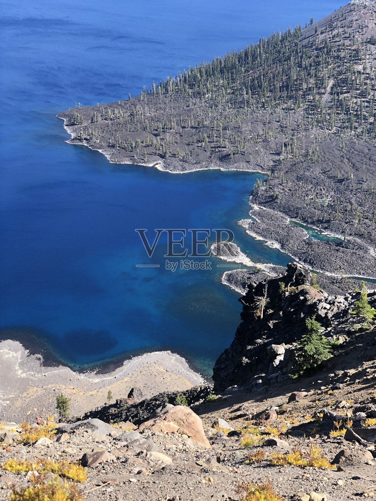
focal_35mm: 57
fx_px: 826
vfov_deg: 33.8
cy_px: 250
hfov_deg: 25.7
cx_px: 188
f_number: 2.8
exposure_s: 1/216
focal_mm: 6.6
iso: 20
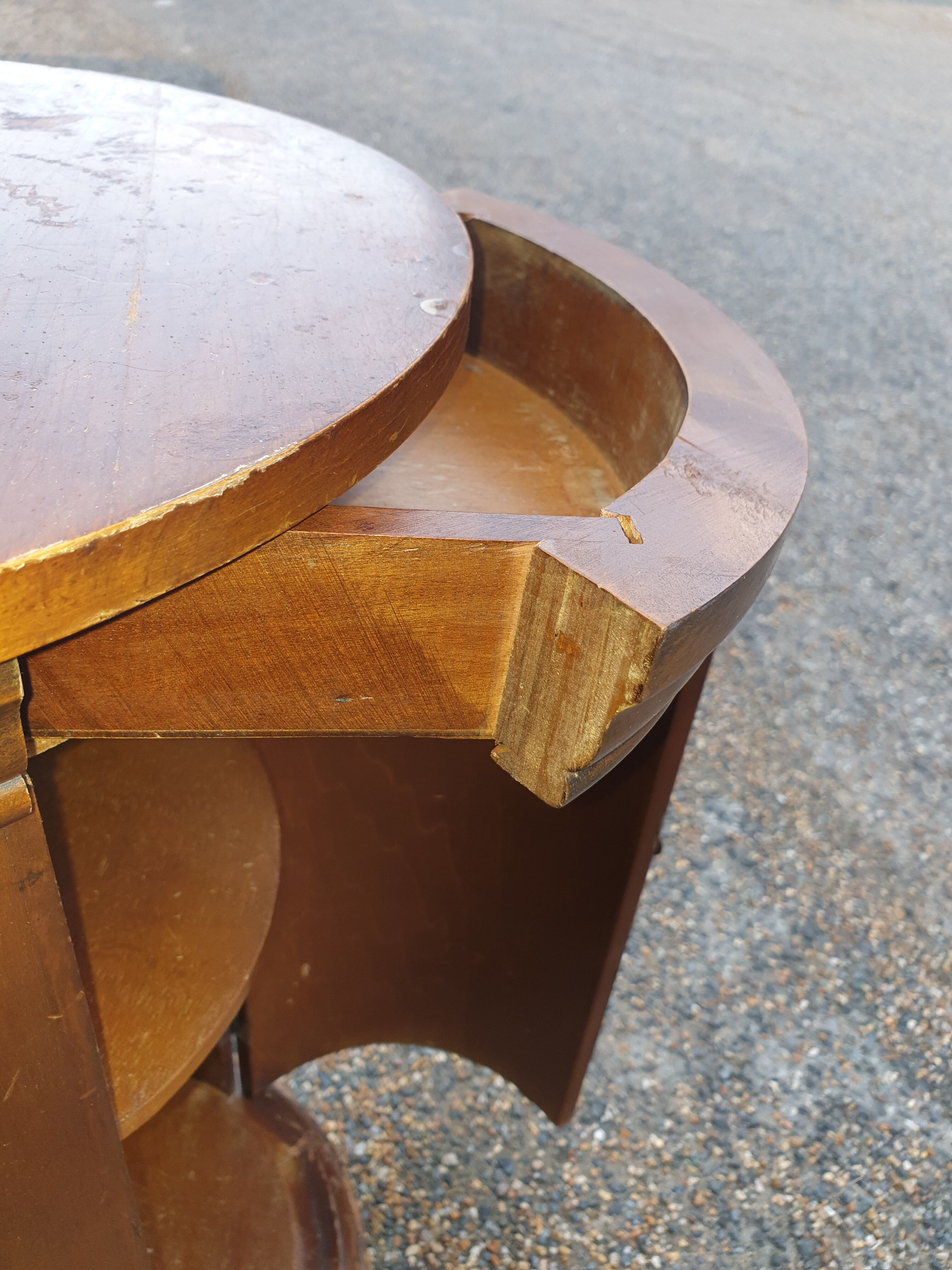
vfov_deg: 67.3
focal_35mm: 26
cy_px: 635
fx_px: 953
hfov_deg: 53.1
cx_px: 476
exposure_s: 1/100
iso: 50
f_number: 2.4
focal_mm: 4.3
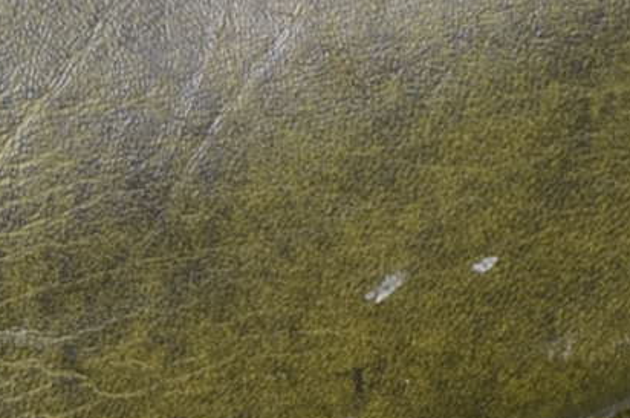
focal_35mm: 942
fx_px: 16453
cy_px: 1213
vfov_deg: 1.4
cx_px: -1147
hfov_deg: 2.2
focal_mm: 105
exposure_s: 1/125
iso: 160
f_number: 10
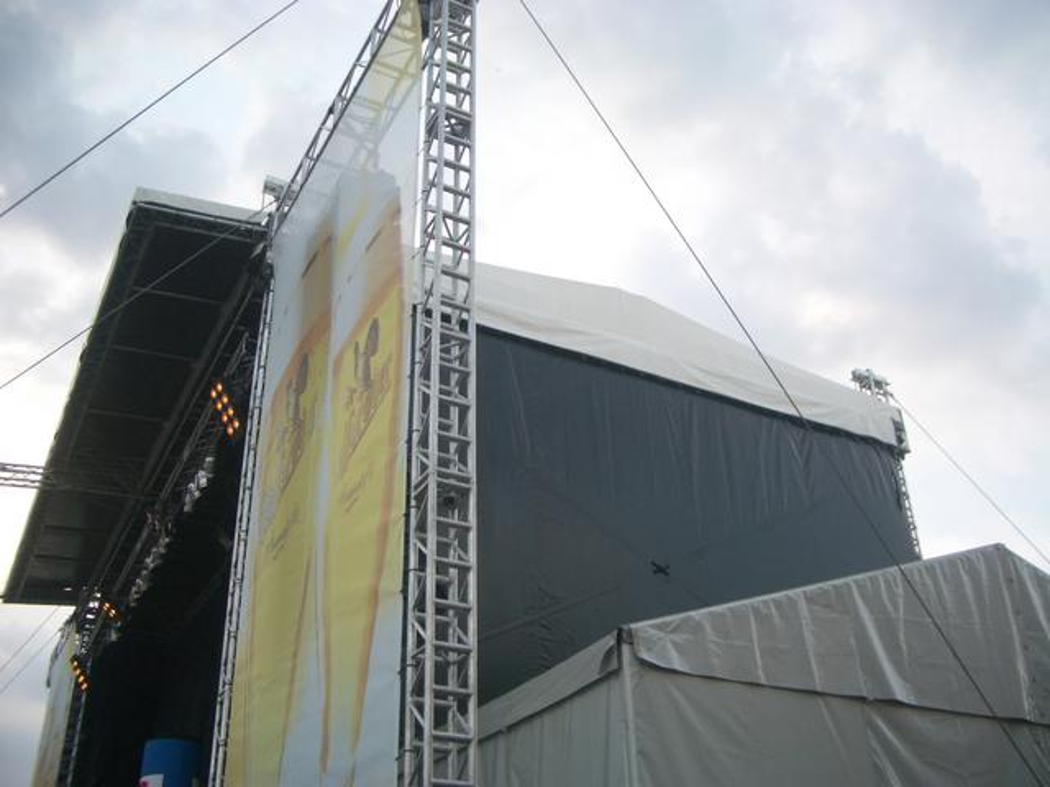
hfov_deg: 52.6
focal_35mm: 35
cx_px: 525
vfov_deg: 40.7
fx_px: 1062
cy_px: 394
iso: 50
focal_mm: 5.8
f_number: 2.6
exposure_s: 1/160
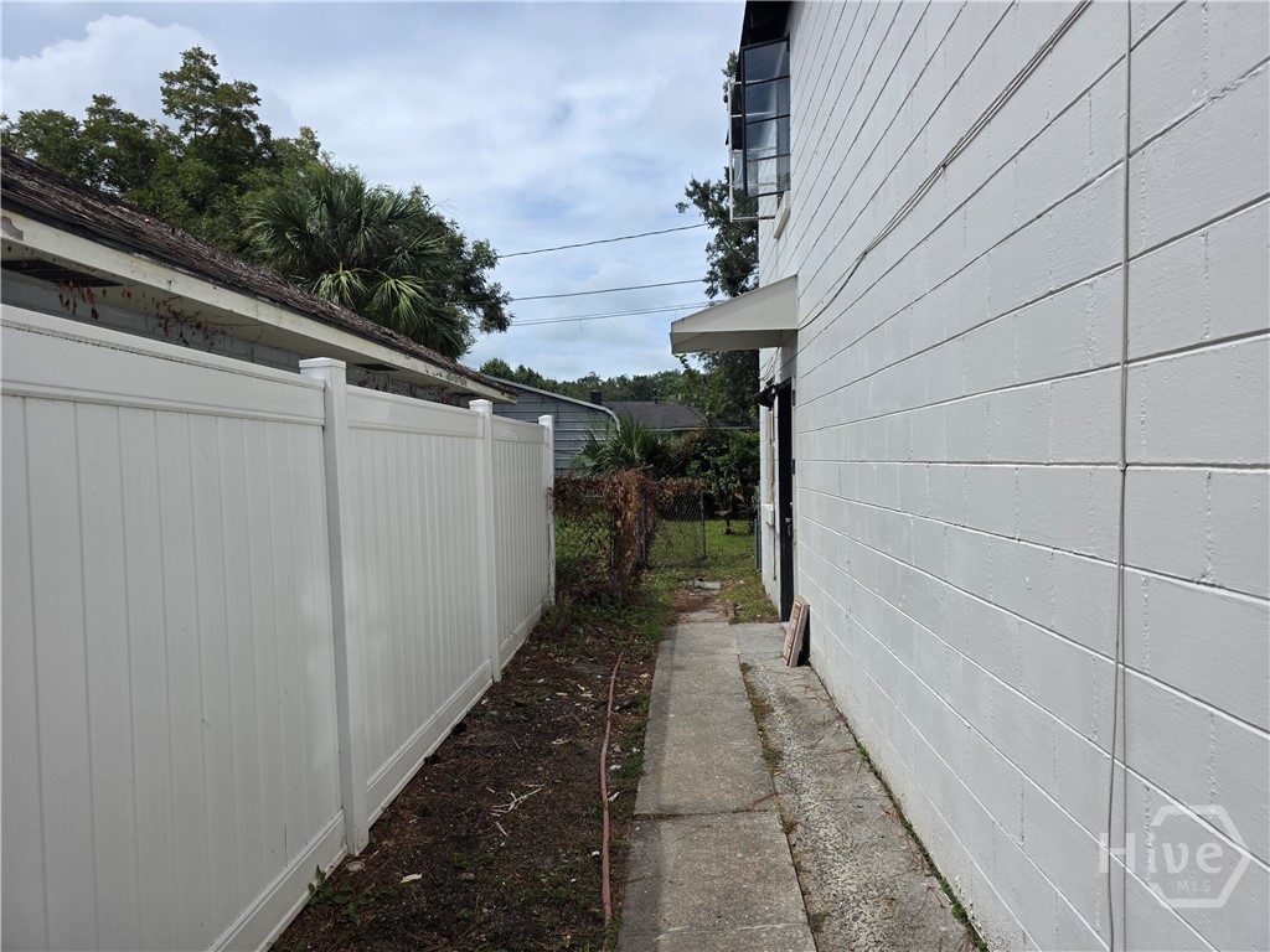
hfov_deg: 73.9
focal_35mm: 23
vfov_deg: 58.9
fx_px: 844
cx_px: 635
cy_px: 476
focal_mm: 6.3
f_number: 1.7
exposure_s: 1/7944
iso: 64
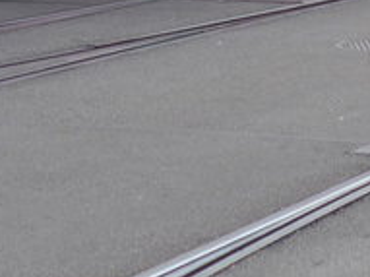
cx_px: 2
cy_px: -552
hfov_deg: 6.4
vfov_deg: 4.6
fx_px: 3290
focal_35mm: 308
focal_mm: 10.1
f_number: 3.2
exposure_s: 1/250
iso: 80
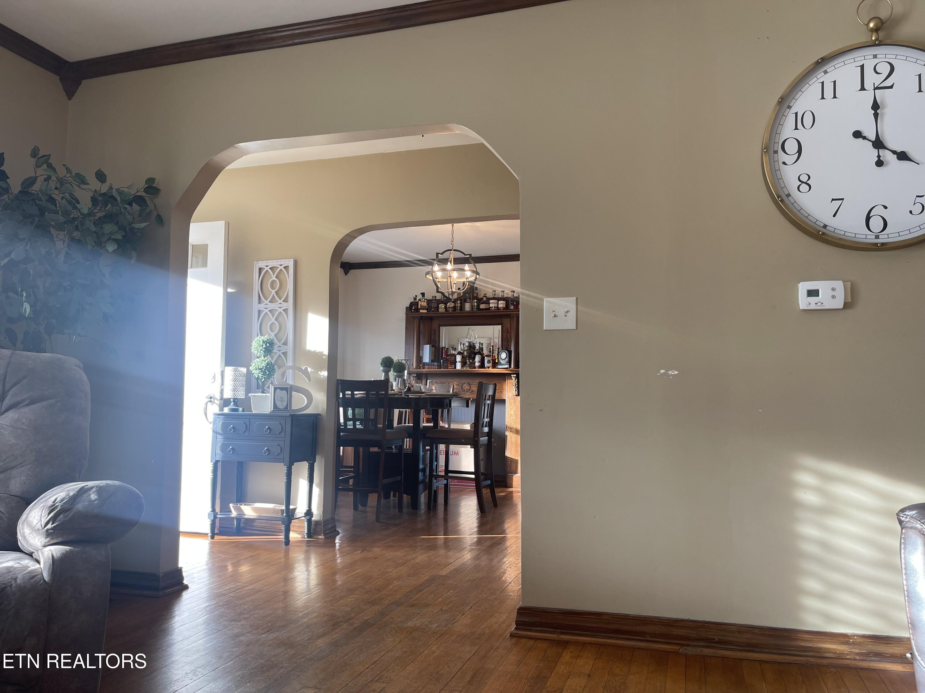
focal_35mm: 25
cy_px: 346
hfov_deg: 69.4
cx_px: 462
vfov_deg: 54.9
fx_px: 668
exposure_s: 1/120
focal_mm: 5.1
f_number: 1.6
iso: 80
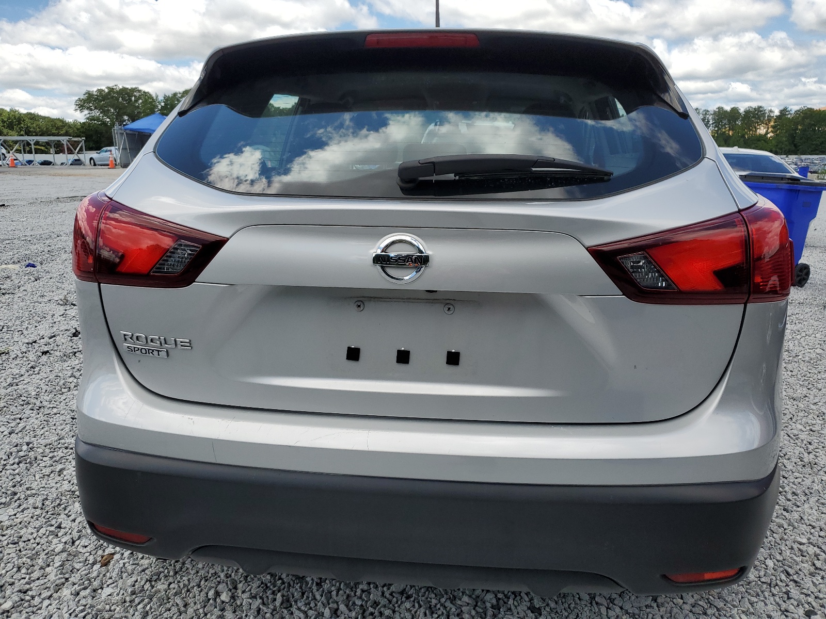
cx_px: 413
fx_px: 620
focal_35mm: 26
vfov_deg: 53.1
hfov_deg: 67.3
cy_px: 310
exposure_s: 1/2500
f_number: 1.5
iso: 50
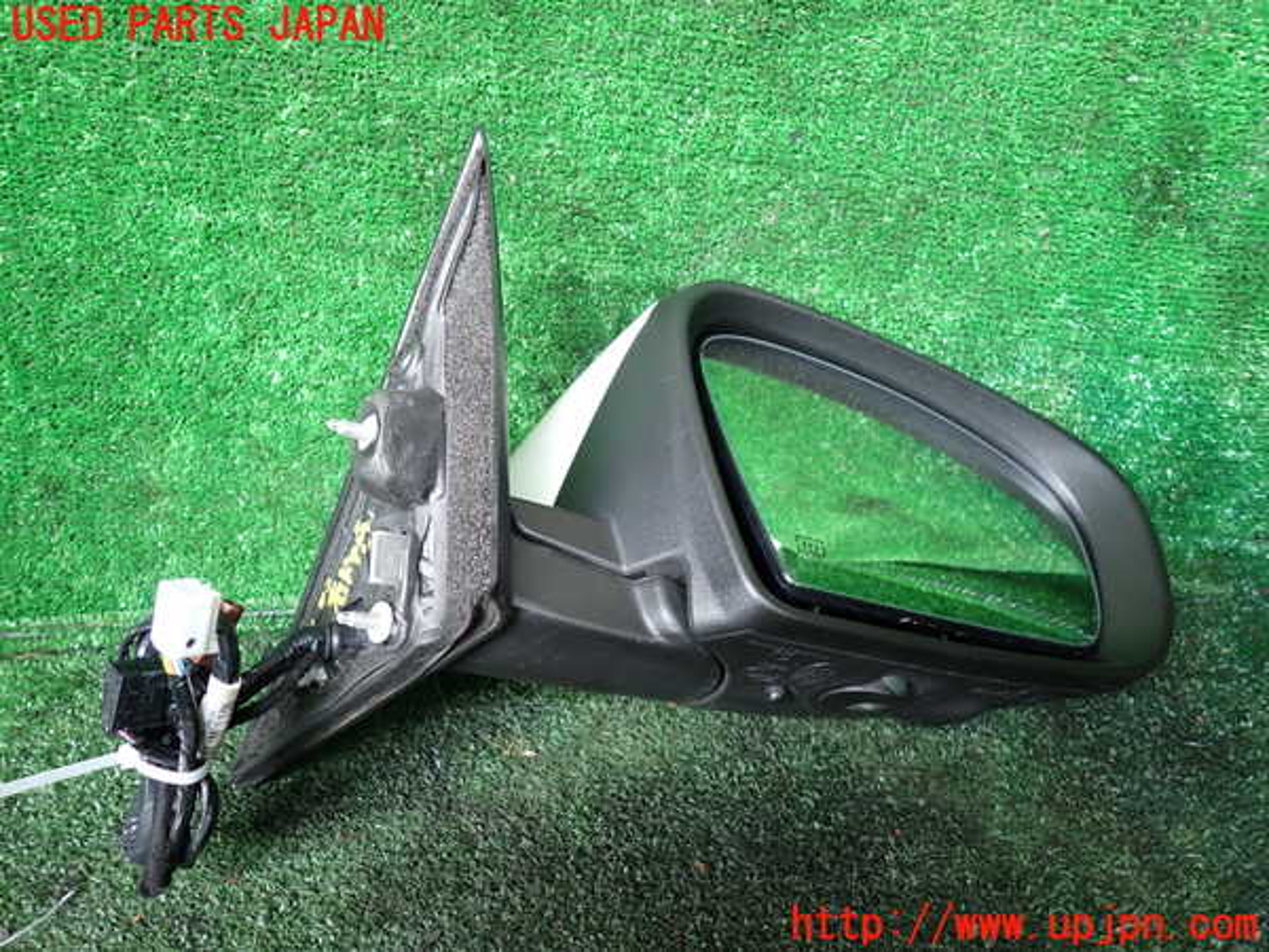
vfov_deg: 54.9
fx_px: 916
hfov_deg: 69.4
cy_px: 476
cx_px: 634
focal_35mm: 25
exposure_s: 1/50
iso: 200
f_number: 2
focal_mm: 4.5
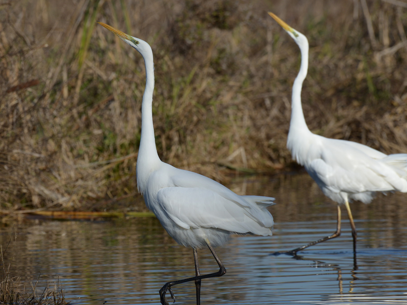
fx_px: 5996
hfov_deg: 3.9
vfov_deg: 2.9
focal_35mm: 510
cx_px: 167
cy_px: 172
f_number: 10
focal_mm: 400
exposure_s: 1/1250
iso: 400
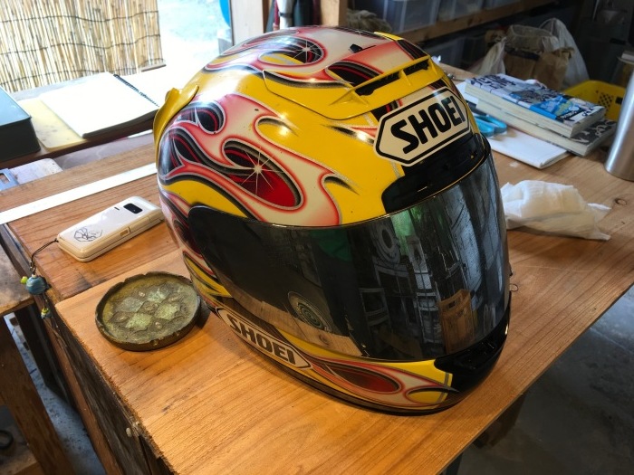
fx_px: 531
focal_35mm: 29
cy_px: 238
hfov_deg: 61.7
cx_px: 317
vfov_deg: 48.2
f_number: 2.2
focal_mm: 4.15
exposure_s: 1/60
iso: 32
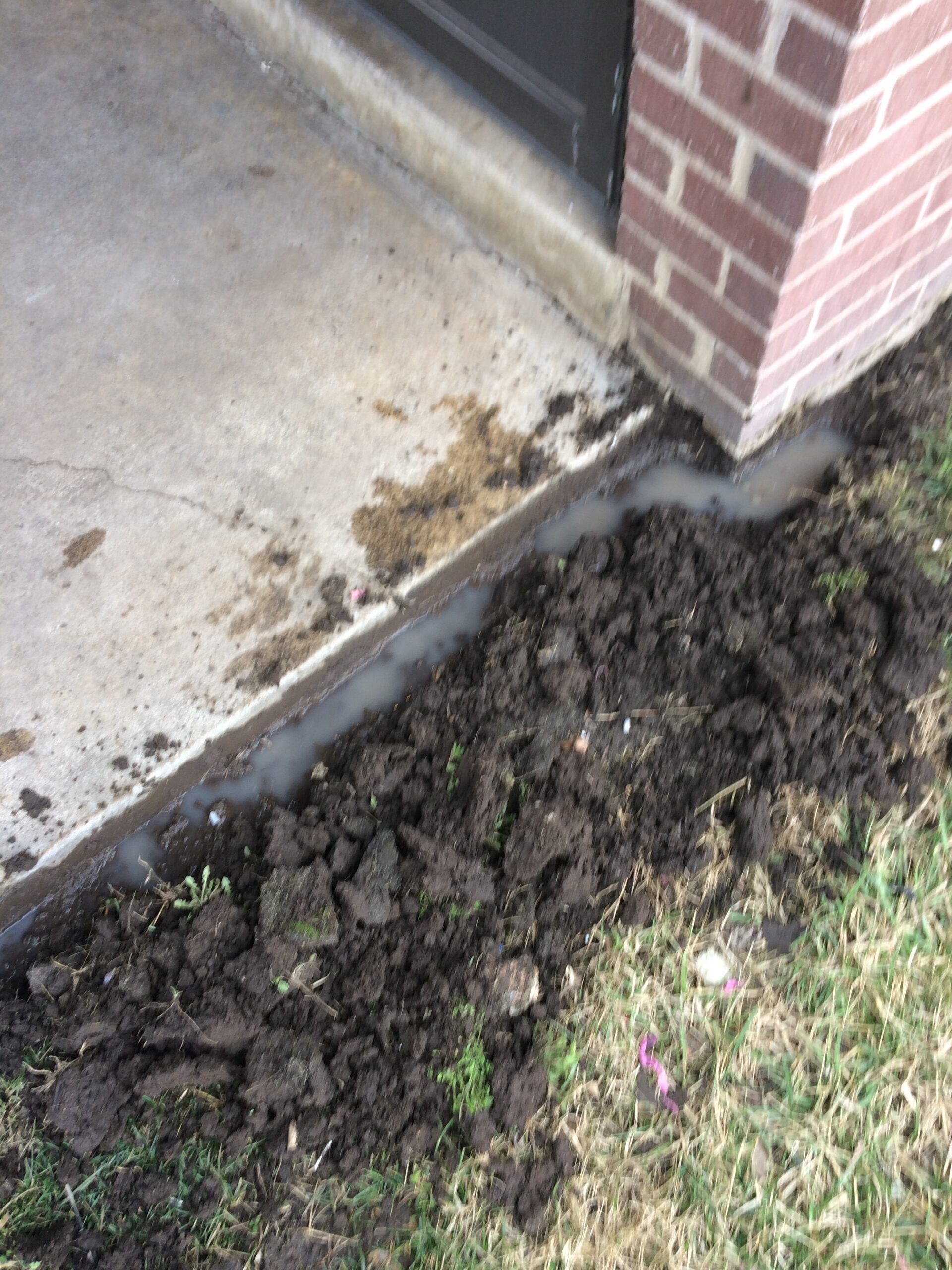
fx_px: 1063
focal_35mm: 29
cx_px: 476
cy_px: 635
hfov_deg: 48.2
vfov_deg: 61.7
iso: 40
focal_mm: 4.15
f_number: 2.2
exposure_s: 1/30
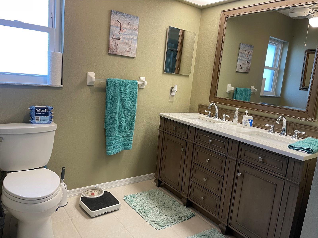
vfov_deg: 53.1
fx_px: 239
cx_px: 159
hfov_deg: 67.3
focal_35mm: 26
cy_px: 119
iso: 100
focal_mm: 4.2
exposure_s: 1/60
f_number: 1.6
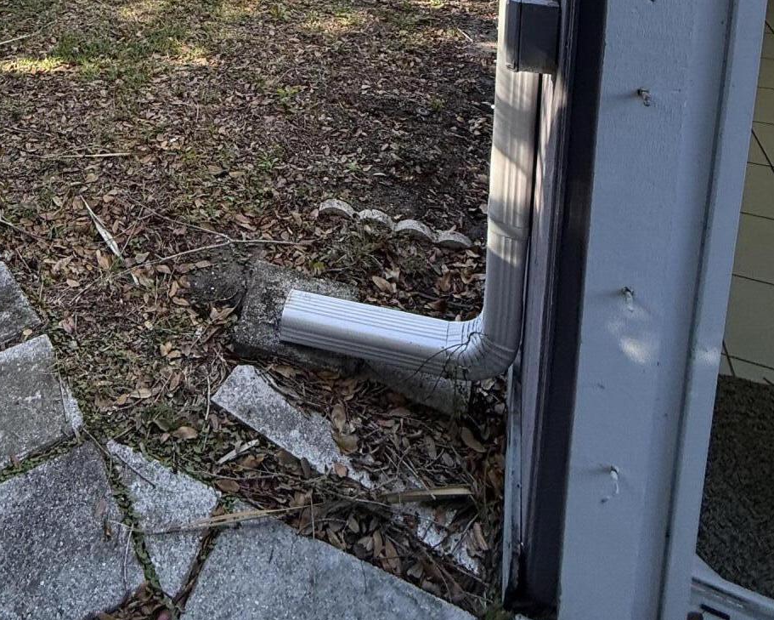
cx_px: 180
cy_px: -117
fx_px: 687
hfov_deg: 55.5
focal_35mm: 30
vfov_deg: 37.3
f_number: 2.2
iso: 64
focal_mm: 2.22
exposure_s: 1/154
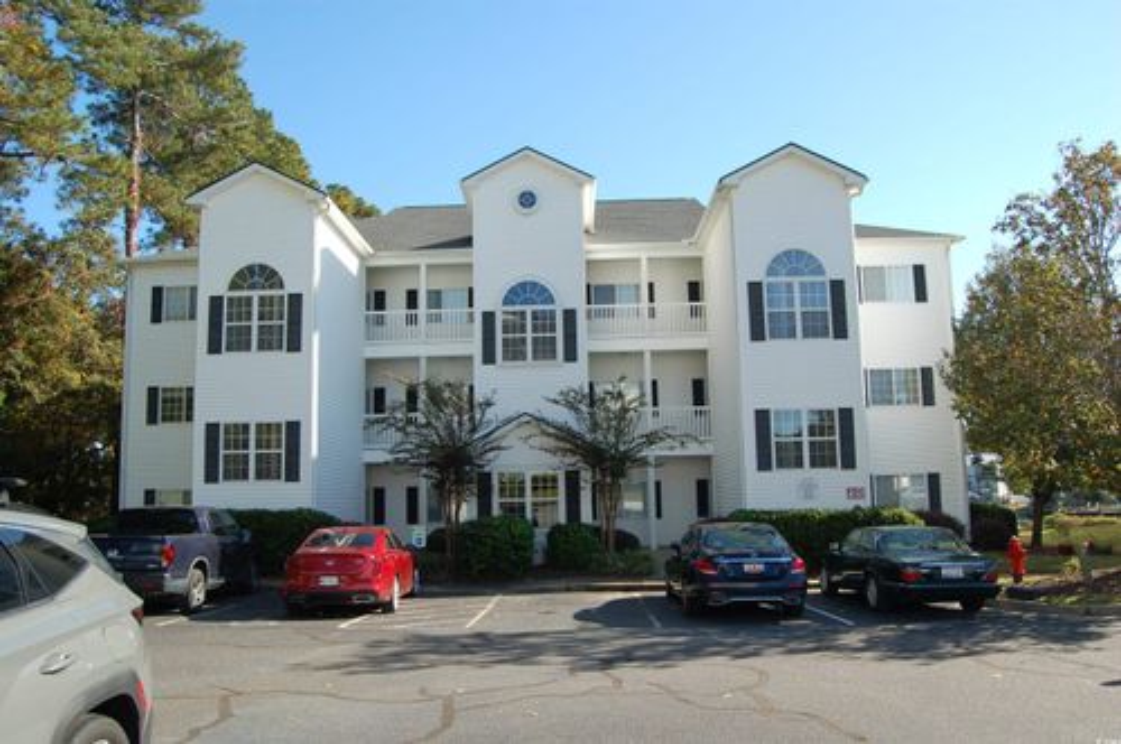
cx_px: 560
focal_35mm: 60
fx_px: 1866
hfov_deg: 33.4
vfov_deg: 22.6
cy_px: 372
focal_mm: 40
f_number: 9
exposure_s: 1/320
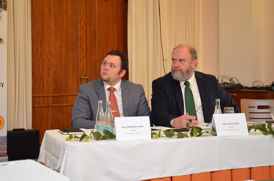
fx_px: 627
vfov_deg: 16.5
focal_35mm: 82
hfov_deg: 24.7
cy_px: 90
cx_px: 137
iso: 1400
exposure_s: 1/60
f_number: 5.6
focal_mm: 55
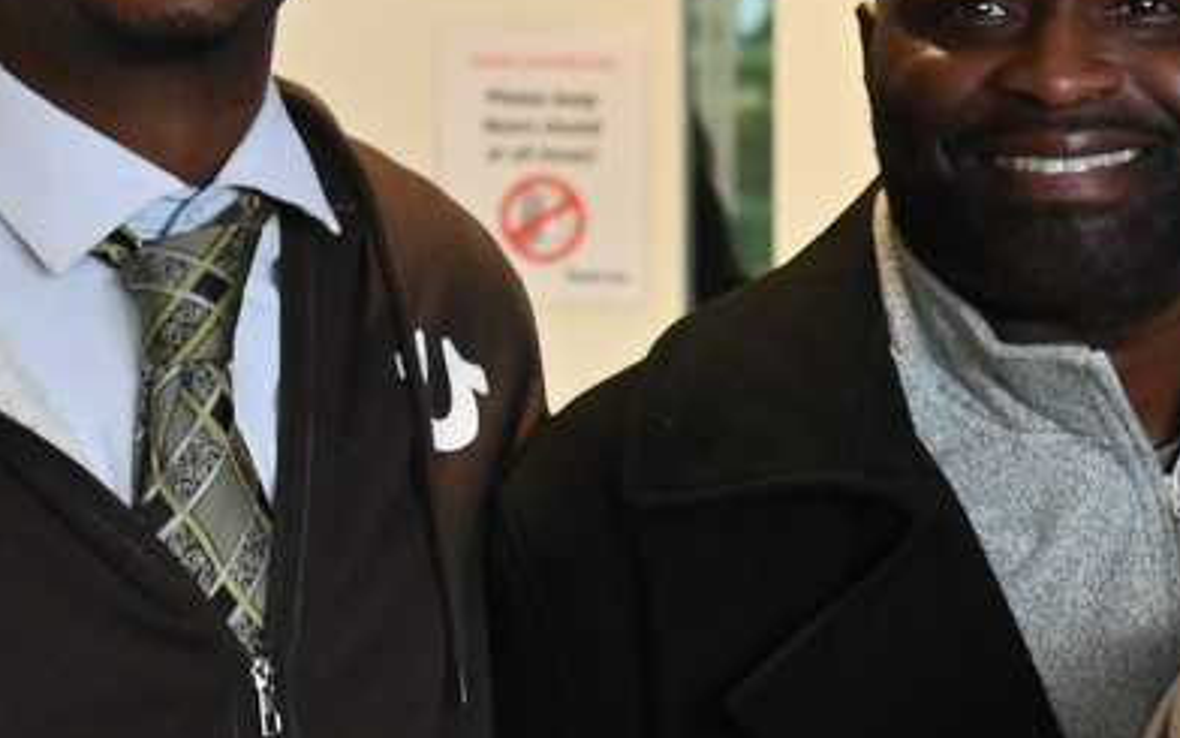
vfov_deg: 5.5
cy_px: 1181
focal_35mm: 234
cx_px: 2008
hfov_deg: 8.7
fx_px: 7525
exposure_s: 1/160
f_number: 5.6
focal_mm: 50
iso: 2500
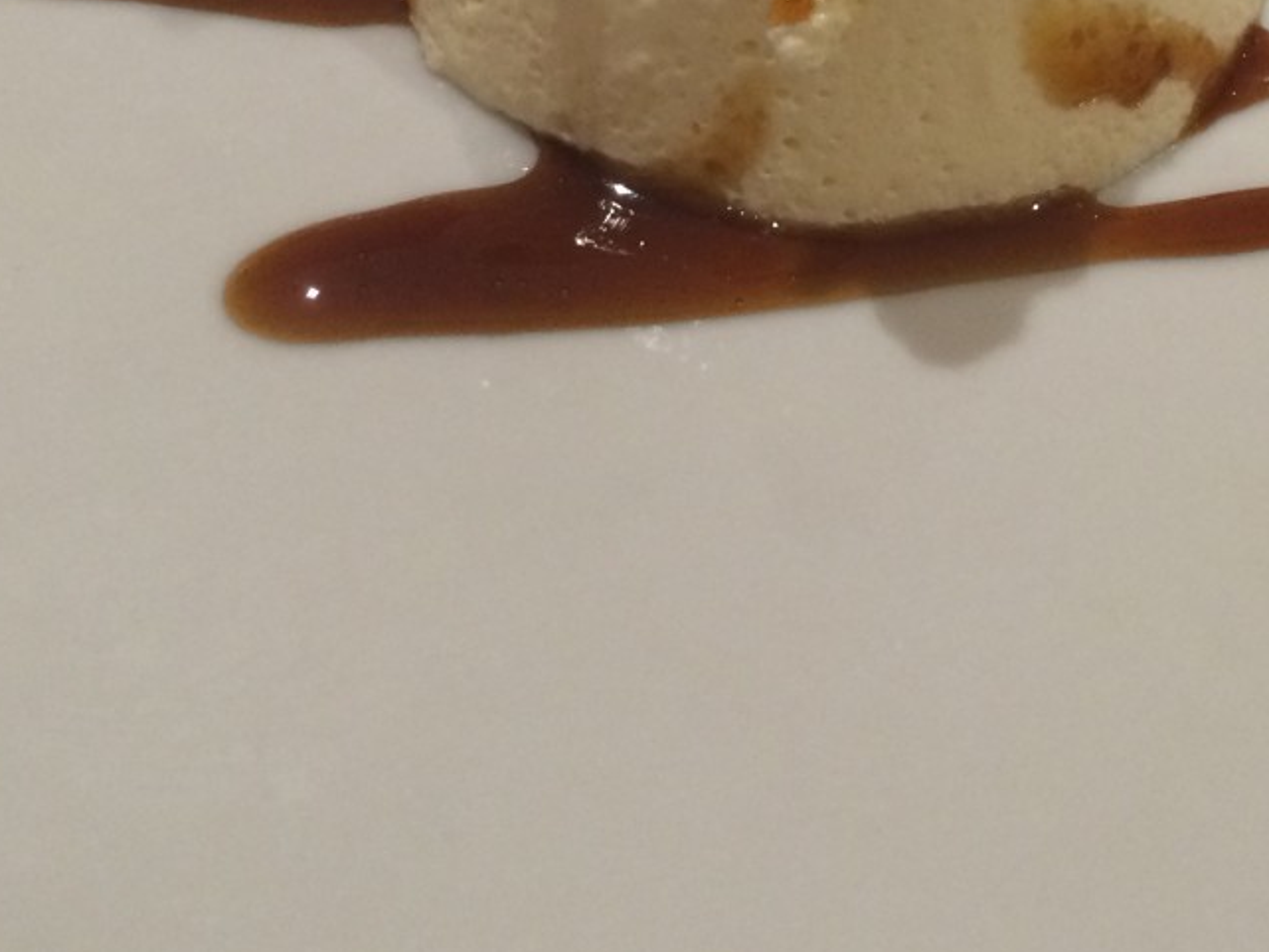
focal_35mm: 65
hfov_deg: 29.7
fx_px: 2384
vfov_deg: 21.8
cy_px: -8
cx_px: 763
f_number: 2.2
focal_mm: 4.15
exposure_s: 1/33
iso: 200
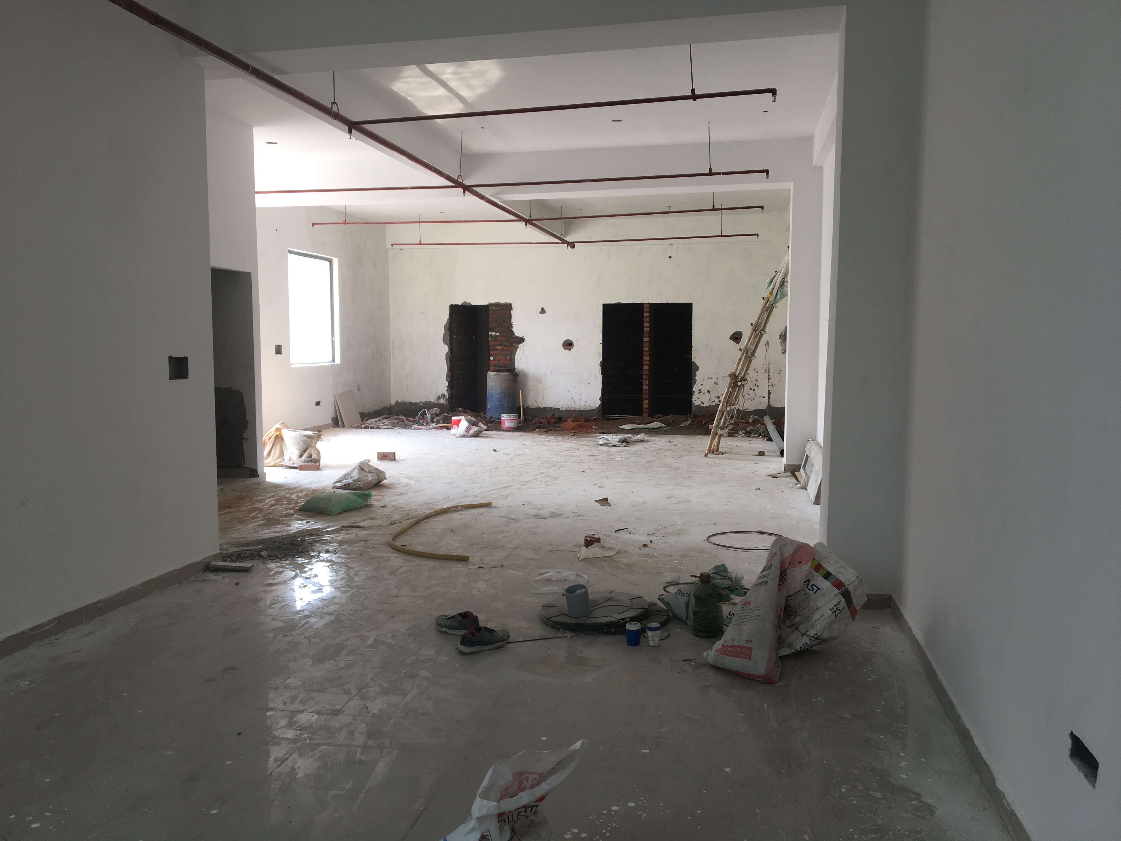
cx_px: 560
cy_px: 420
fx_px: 939
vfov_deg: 48.2
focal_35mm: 29
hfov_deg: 61.7
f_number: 2.2
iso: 25
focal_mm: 4.15
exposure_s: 1/50
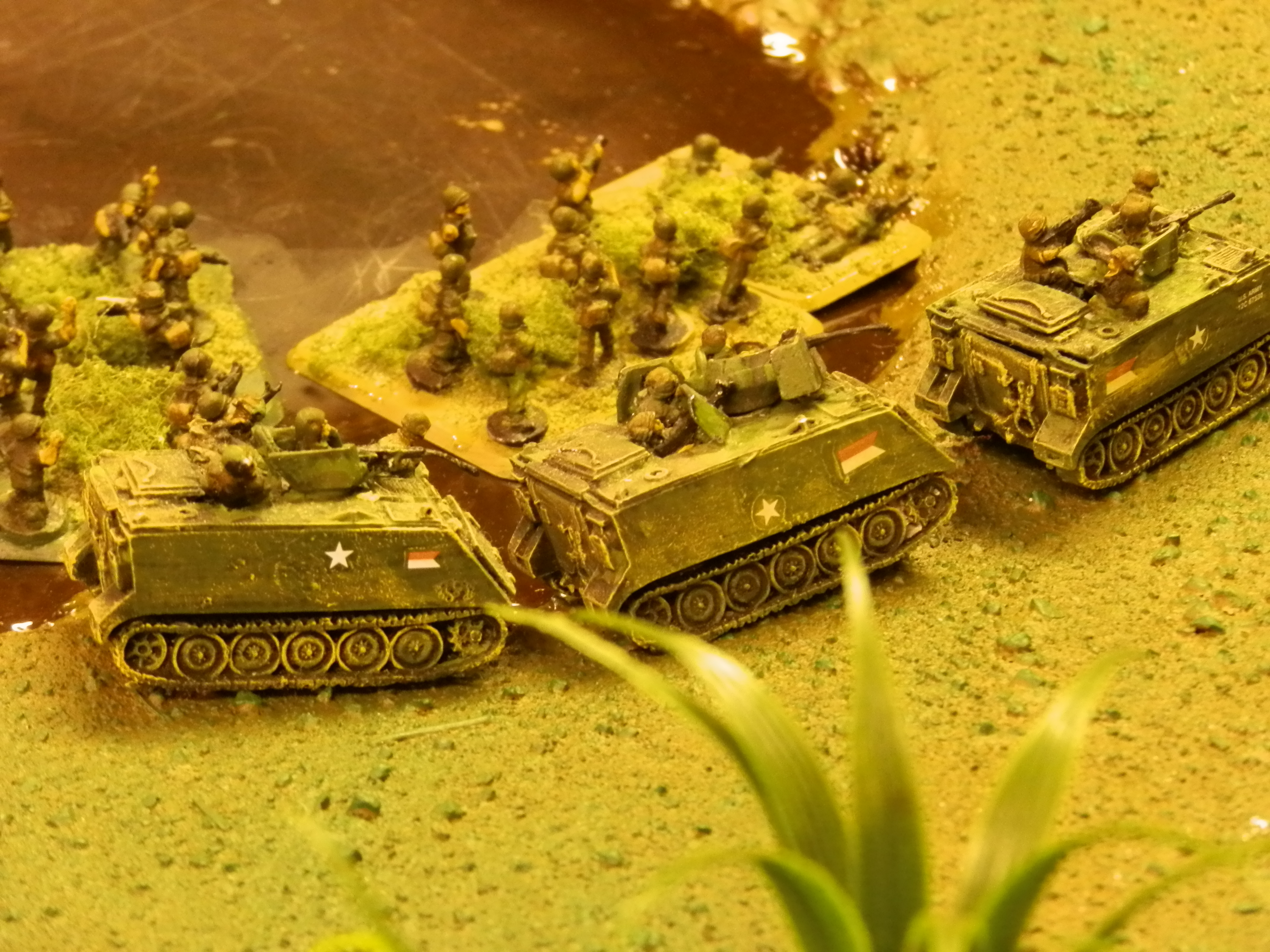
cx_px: 635
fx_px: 4586
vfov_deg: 11.9
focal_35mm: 125
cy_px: 476
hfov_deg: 15.8
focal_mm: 22.38
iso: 400
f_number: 4.1
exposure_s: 1/5
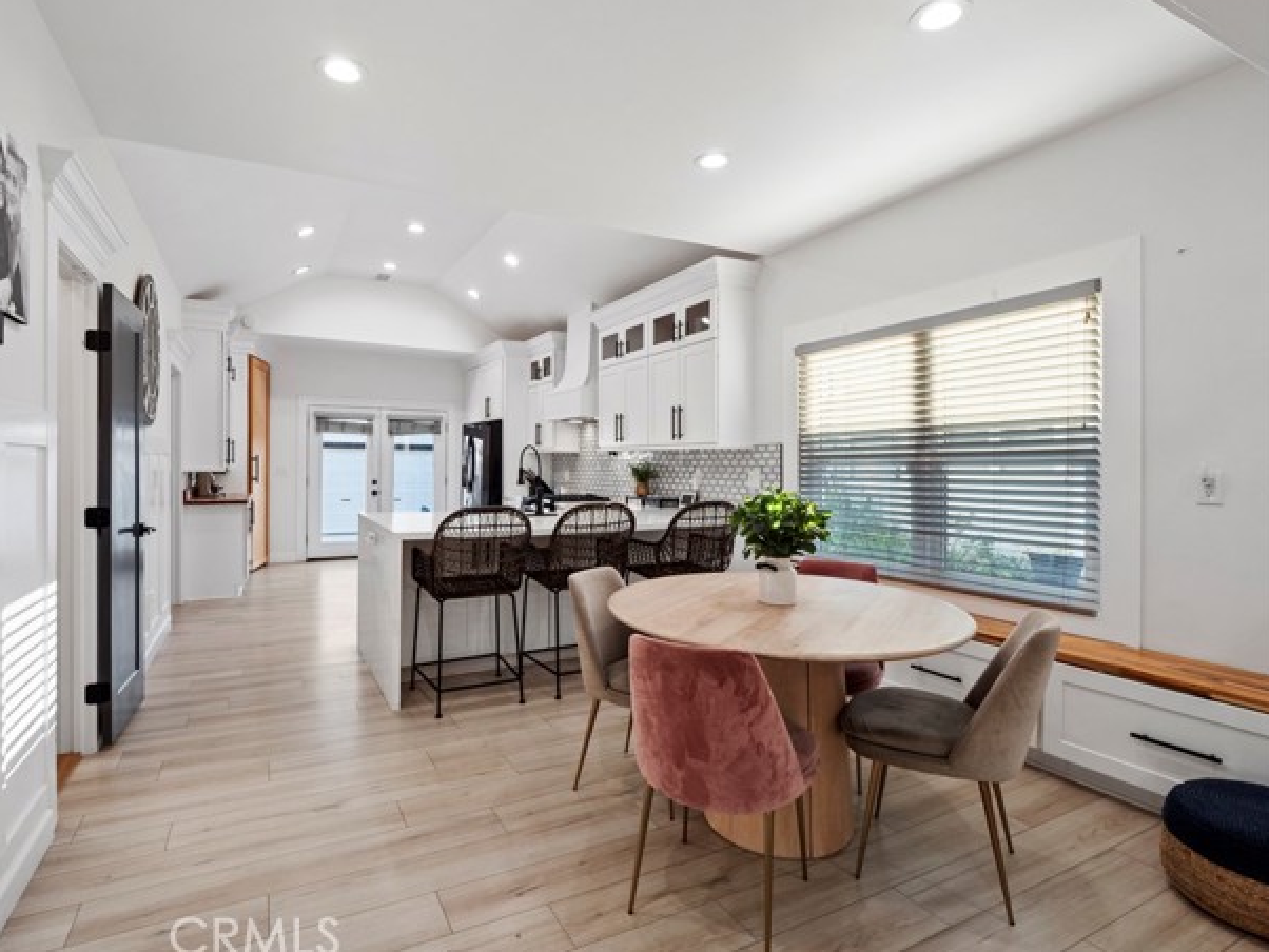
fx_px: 623
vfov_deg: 74.7
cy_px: 461
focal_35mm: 17
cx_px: 603
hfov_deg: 90.9
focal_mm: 8
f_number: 8
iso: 200
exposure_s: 1/10
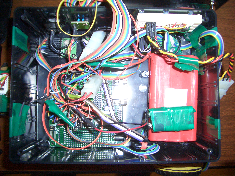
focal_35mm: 35
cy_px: 88
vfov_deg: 40.7
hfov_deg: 52.6
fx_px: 238
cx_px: 118
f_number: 2.6
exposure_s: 1/60
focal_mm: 5.8
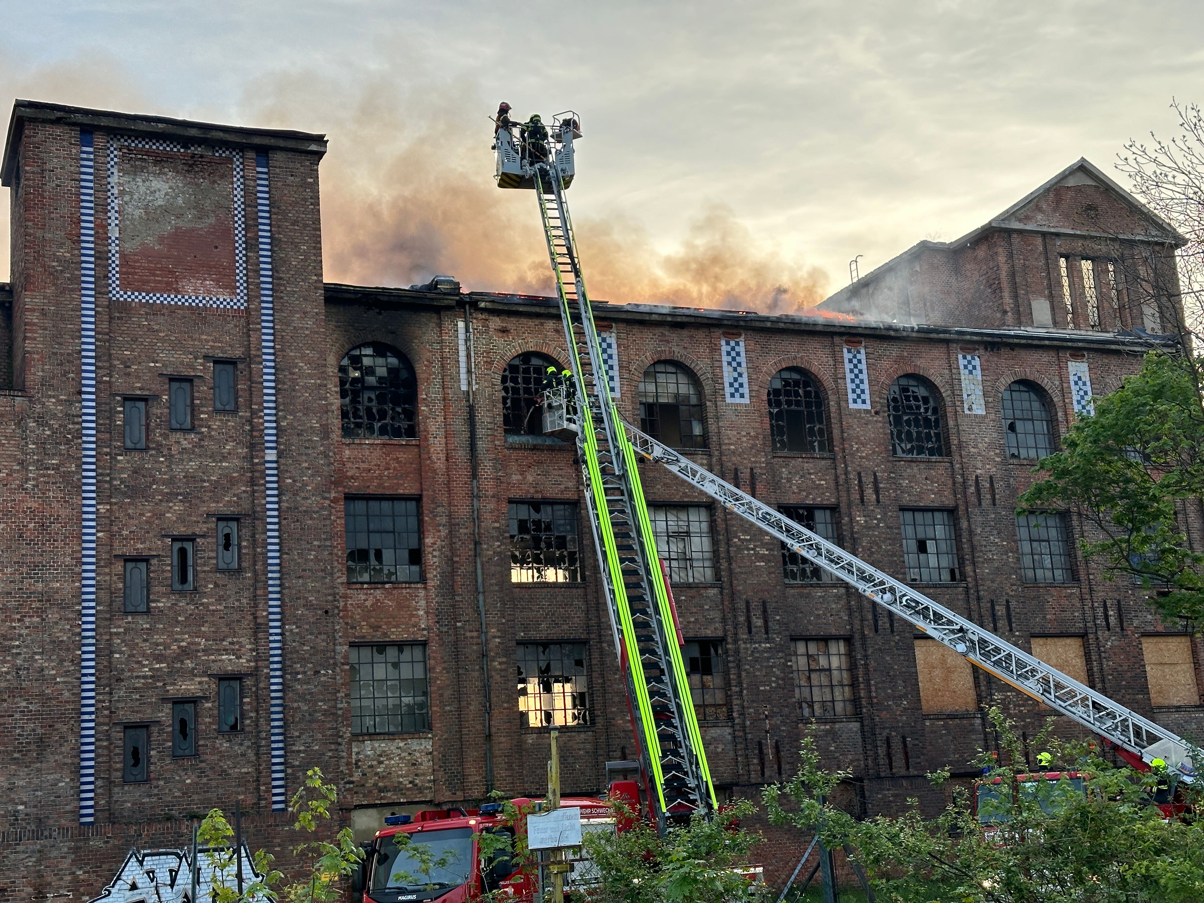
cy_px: 452
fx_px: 1670
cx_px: 602
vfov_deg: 30.3
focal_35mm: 48
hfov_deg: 39.7
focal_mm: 6.86
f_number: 1.78
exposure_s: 1/344
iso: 64
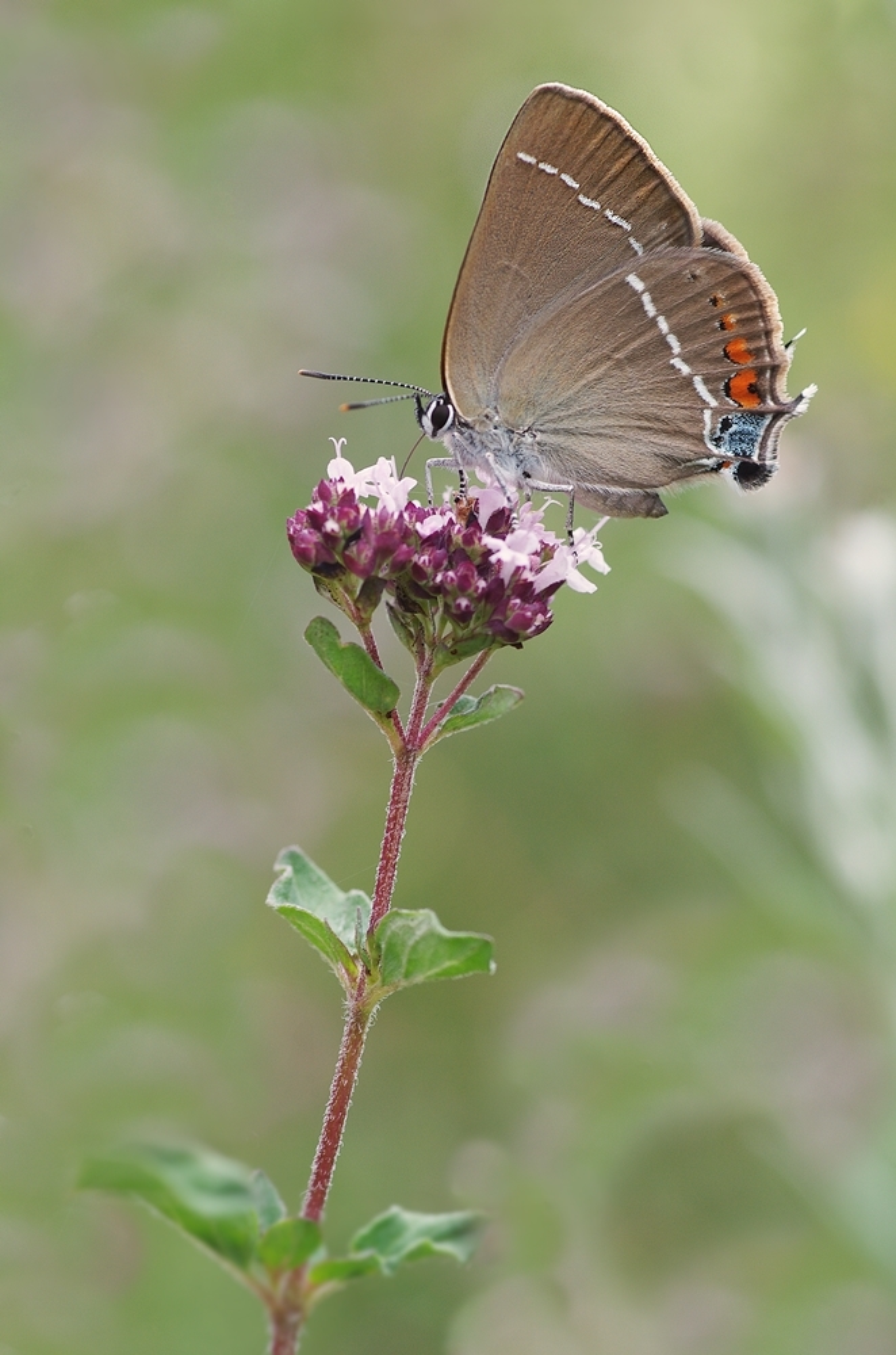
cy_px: 678
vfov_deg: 15.2
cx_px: 448
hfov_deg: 10.1
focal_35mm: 135
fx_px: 5064
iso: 200
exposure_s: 1/160
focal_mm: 90
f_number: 7.1
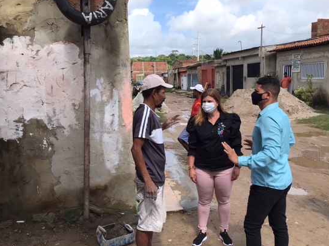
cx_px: 182
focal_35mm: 33
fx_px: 314
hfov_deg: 55.3
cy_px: 128
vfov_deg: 42.9
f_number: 1.8
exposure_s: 1/1916
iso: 20
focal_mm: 3.99
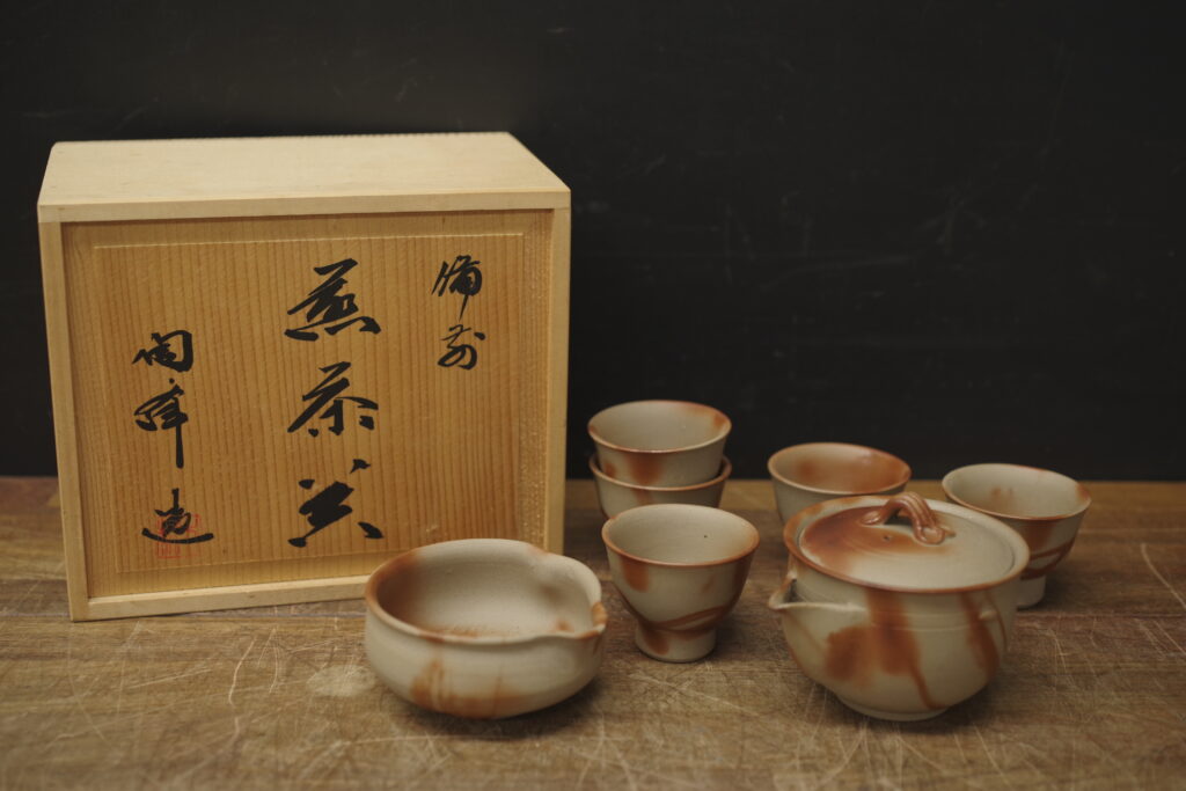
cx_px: 593
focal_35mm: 50
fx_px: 1647
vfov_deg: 27.0
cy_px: 396
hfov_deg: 39.6
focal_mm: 50
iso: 800
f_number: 4
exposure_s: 1/40
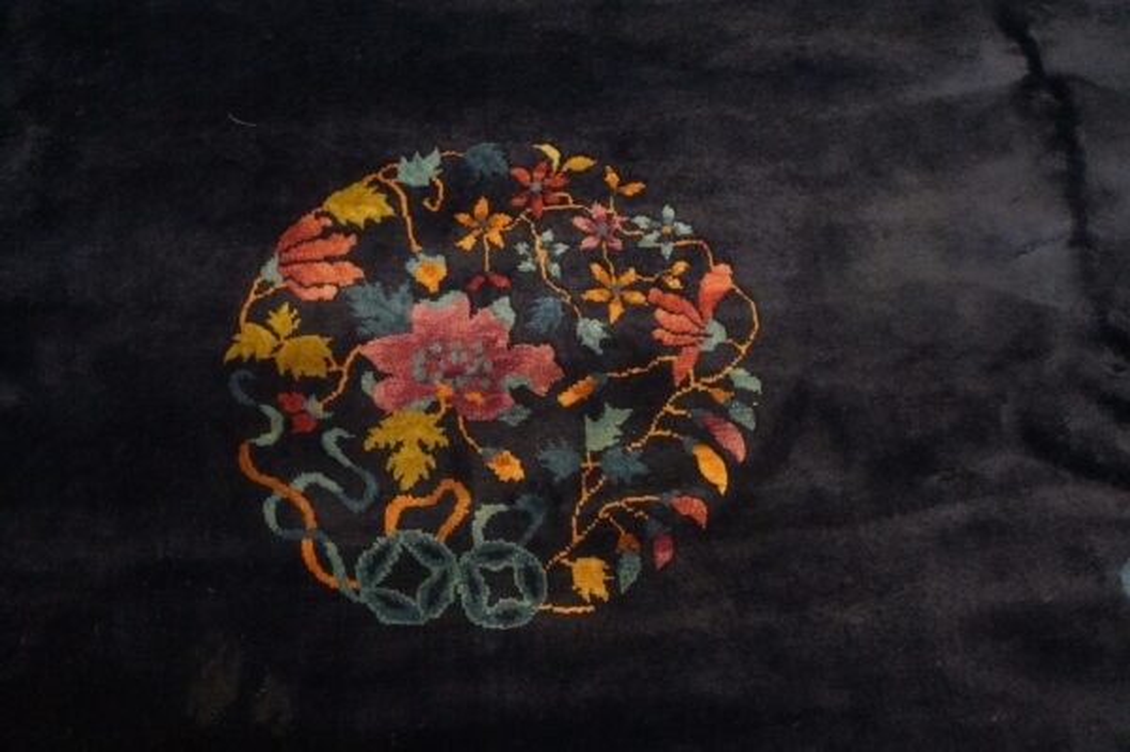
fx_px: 847
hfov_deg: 67.4
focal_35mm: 27
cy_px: 376
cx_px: 565
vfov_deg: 47.9
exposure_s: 1/60
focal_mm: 18
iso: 2500
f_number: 4
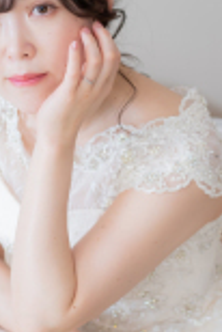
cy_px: 306
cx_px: 138
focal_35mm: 171
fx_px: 1578
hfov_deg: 8.0
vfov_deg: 11.9
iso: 640
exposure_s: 1/200
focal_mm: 55
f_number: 2.8
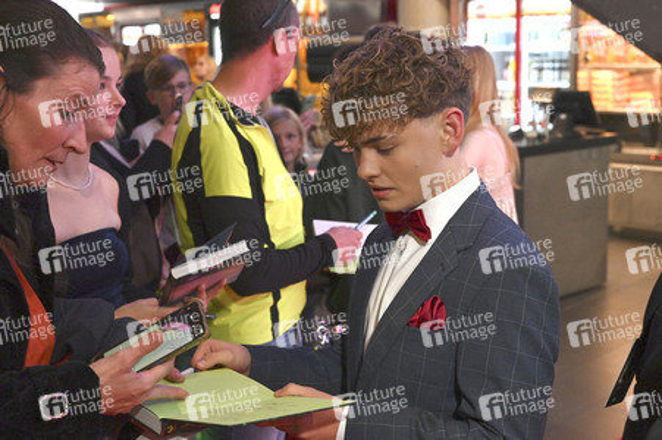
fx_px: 900
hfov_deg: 40.4
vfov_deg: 27.5
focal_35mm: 49
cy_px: 220
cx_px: 331
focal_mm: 49
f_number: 5.6
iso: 5000
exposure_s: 1/160
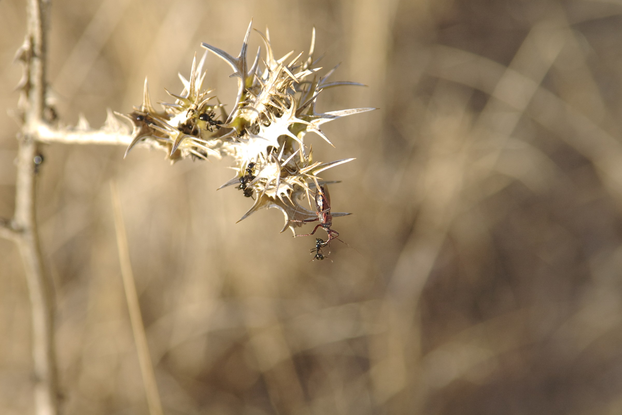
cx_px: 311
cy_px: 208
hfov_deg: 6.5
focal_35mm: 315
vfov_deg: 4.4
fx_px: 5444
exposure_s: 1/750
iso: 800
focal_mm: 210
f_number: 9.5
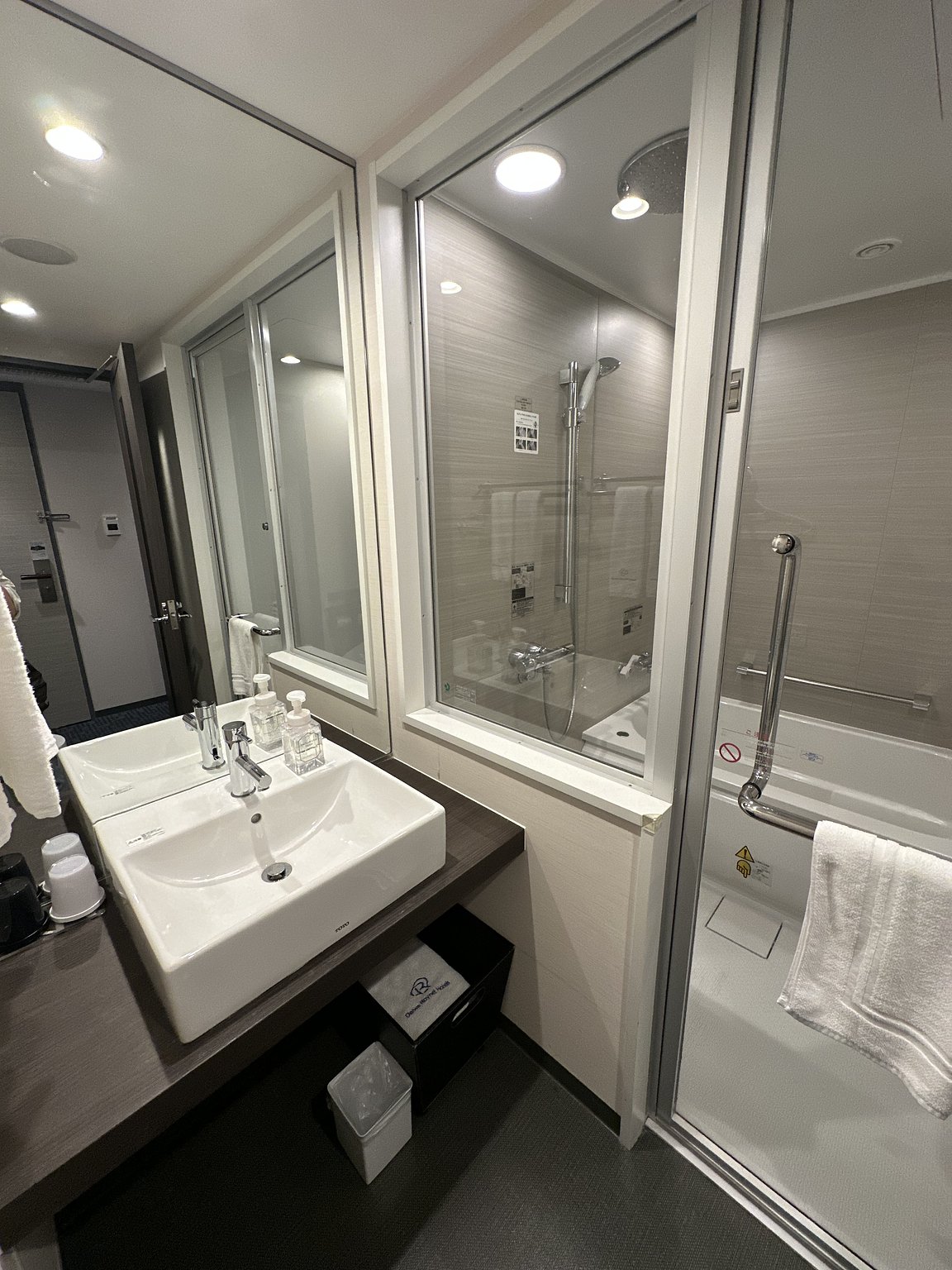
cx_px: 476
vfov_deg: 102.1
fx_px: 513
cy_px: 635
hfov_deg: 85.7
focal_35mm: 14
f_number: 2.2
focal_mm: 2.22
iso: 250
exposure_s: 1/100
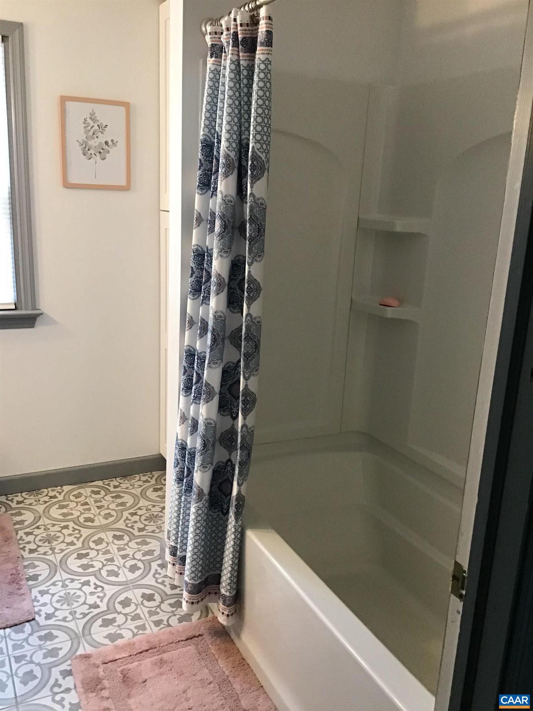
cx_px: 266
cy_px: 356
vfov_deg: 58.4
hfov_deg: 45.4
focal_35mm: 31
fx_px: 636
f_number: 2.4
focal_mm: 3.3
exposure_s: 1/30
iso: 125
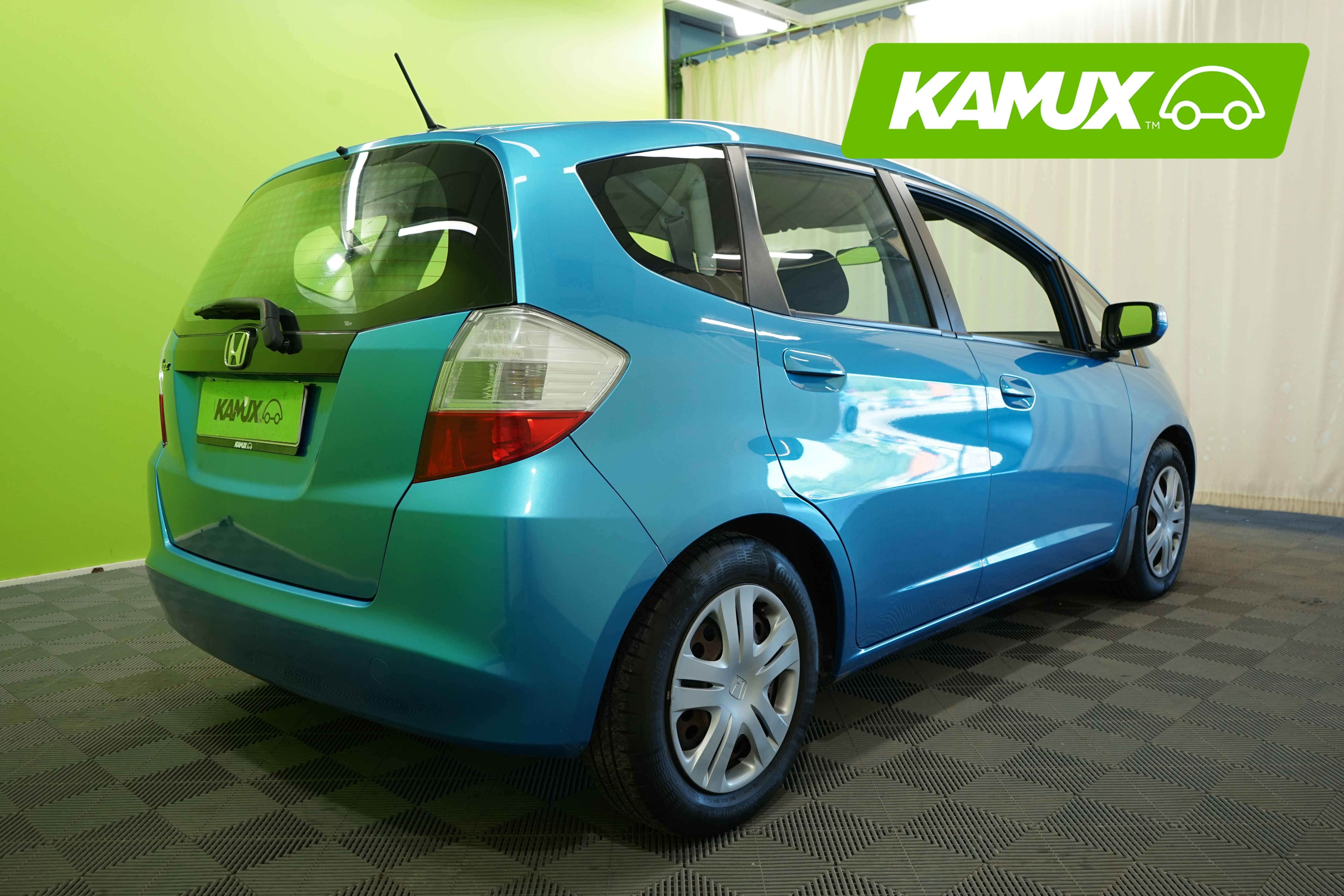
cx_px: 672
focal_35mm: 28
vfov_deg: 46.4
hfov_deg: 65.5
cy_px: 448
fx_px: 1045
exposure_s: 1/30
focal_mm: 28
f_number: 6.3
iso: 640
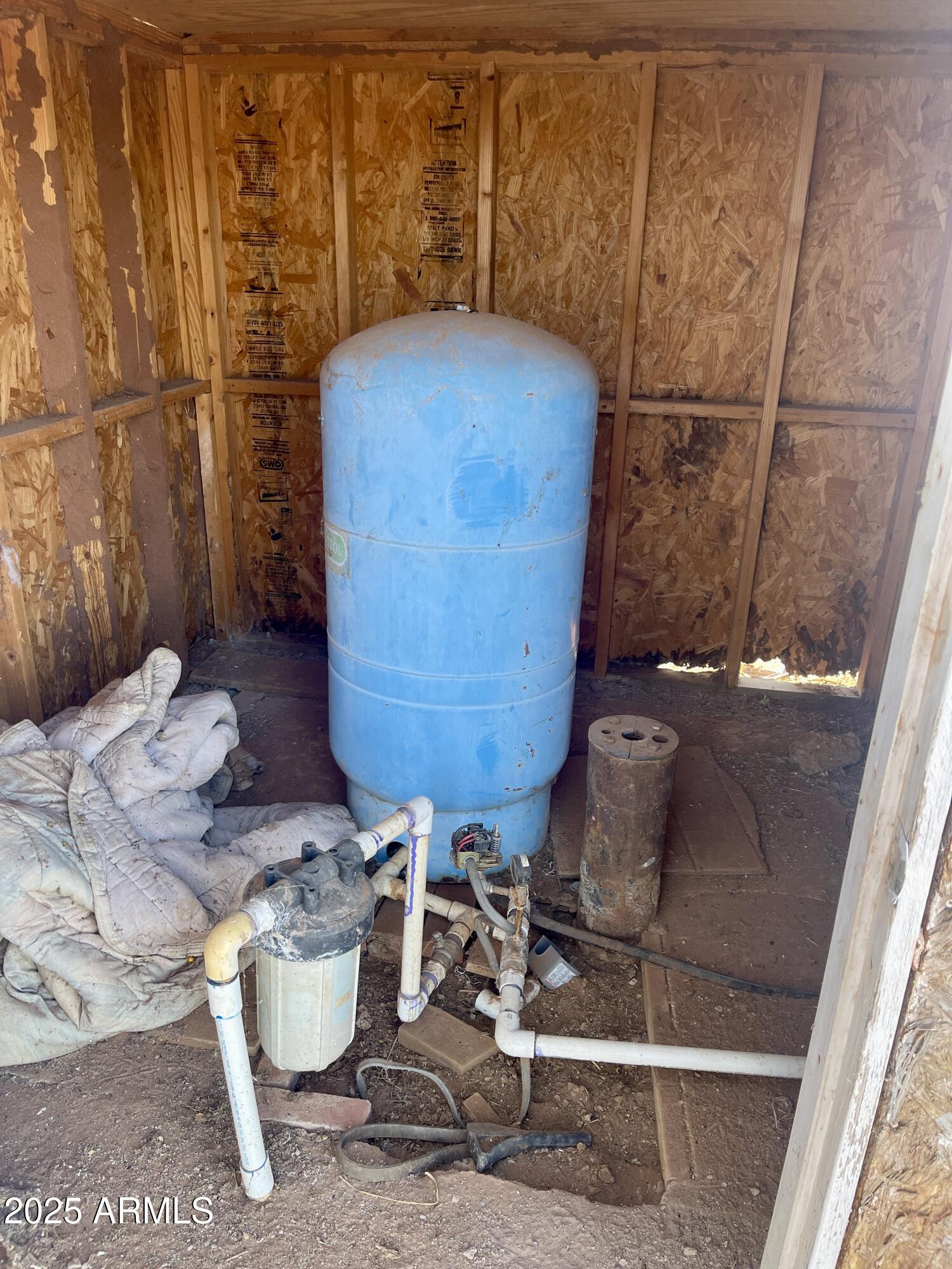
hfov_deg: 54.9
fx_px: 917
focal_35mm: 25
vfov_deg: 69.4
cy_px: 634
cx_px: 476
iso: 80
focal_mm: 5.1
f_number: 1.6
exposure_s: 1/121
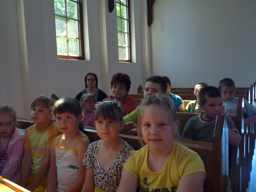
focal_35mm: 27
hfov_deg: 65.3
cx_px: 128
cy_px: 96
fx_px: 200
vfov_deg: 51.4
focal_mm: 4.8
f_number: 2.8
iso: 400
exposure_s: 1/100
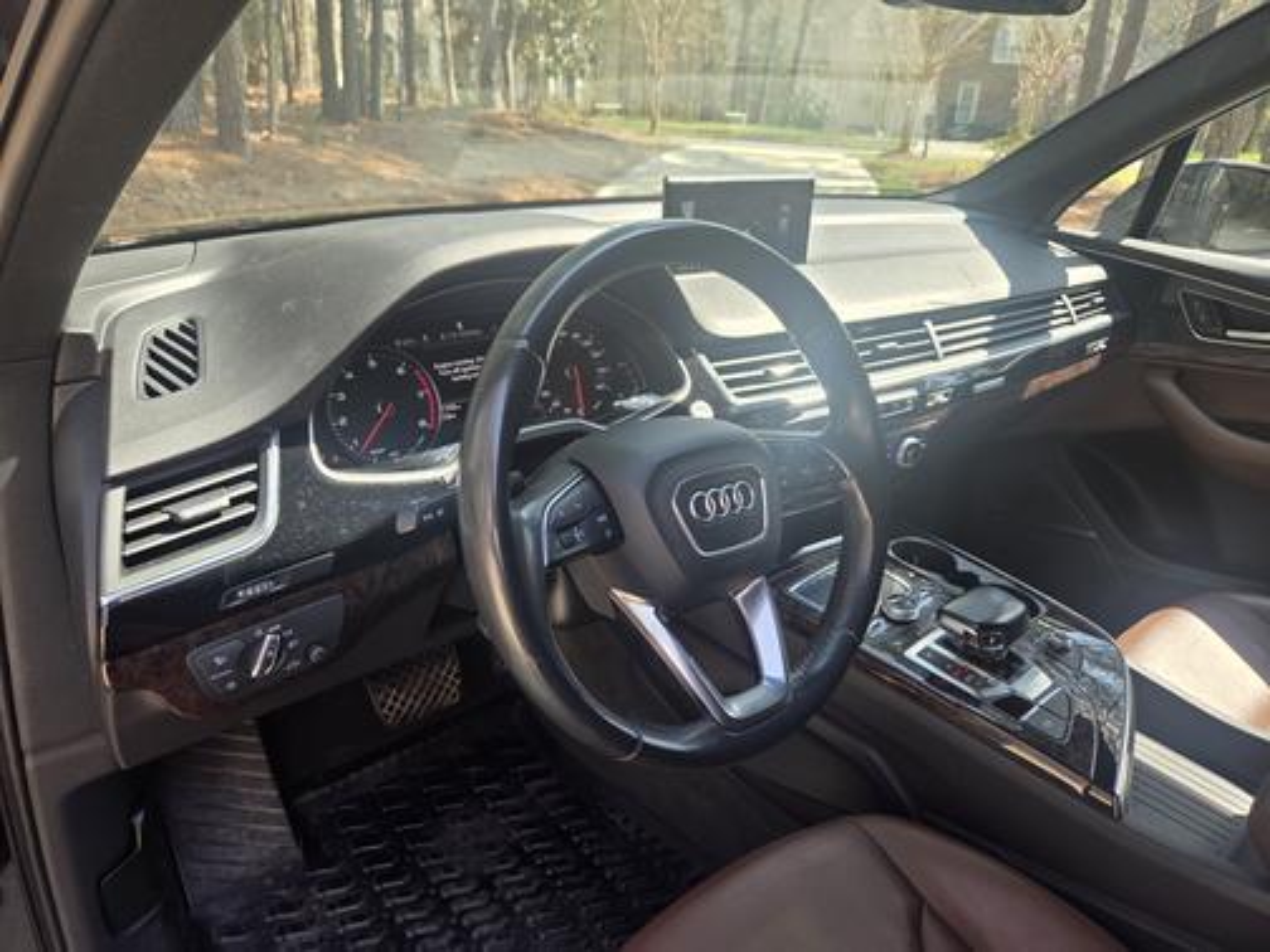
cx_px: 635
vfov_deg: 58.9
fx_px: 844
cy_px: 476
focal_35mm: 23
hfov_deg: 73.9
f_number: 1.8
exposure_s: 1/180
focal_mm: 5.4
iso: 32
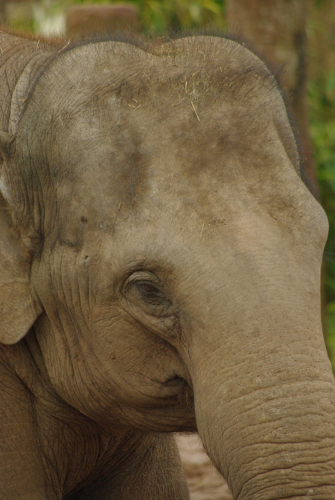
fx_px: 6259
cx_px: 168
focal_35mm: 450
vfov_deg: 4.6
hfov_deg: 3.1
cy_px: 250
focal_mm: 300
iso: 800
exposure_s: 1/125
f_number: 5.8
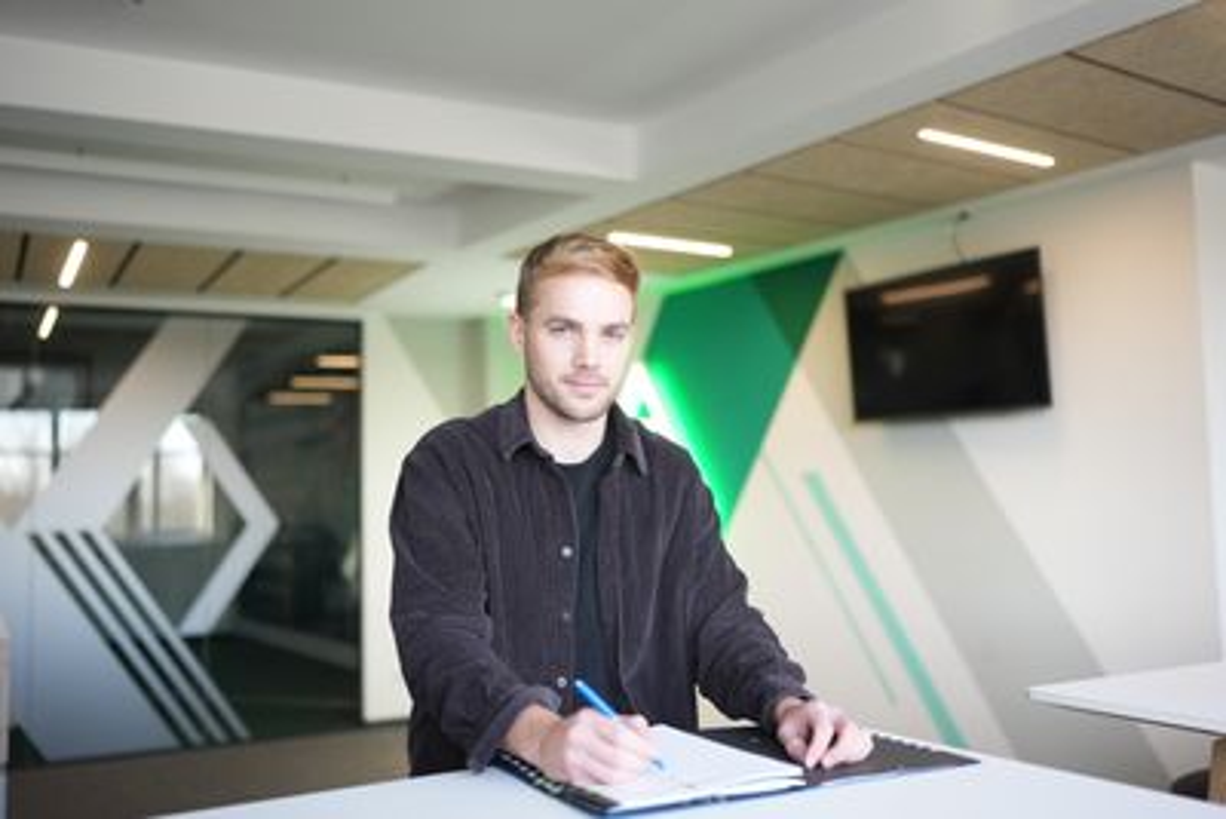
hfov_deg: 54.4
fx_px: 1192
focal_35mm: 35
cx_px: 613
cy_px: 410
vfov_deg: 37.9
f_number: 1.4
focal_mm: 35
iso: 640
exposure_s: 1/320
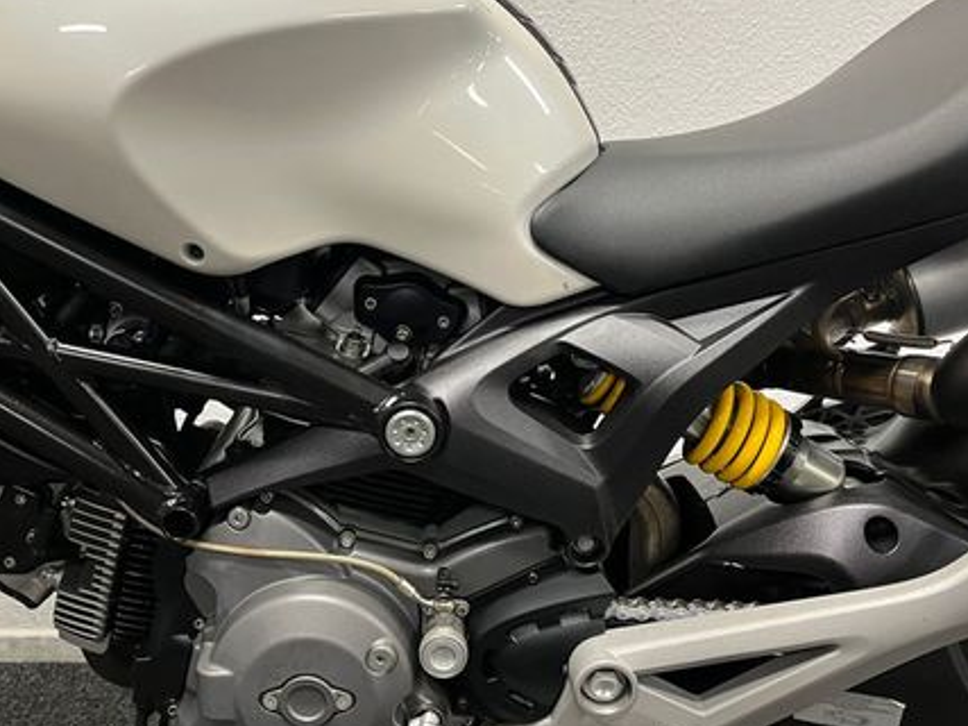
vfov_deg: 36.8
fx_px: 1090
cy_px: 340
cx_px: 469
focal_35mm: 39
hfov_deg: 47.9
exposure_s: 1/50
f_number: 1.6
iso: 100
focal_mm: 5.1
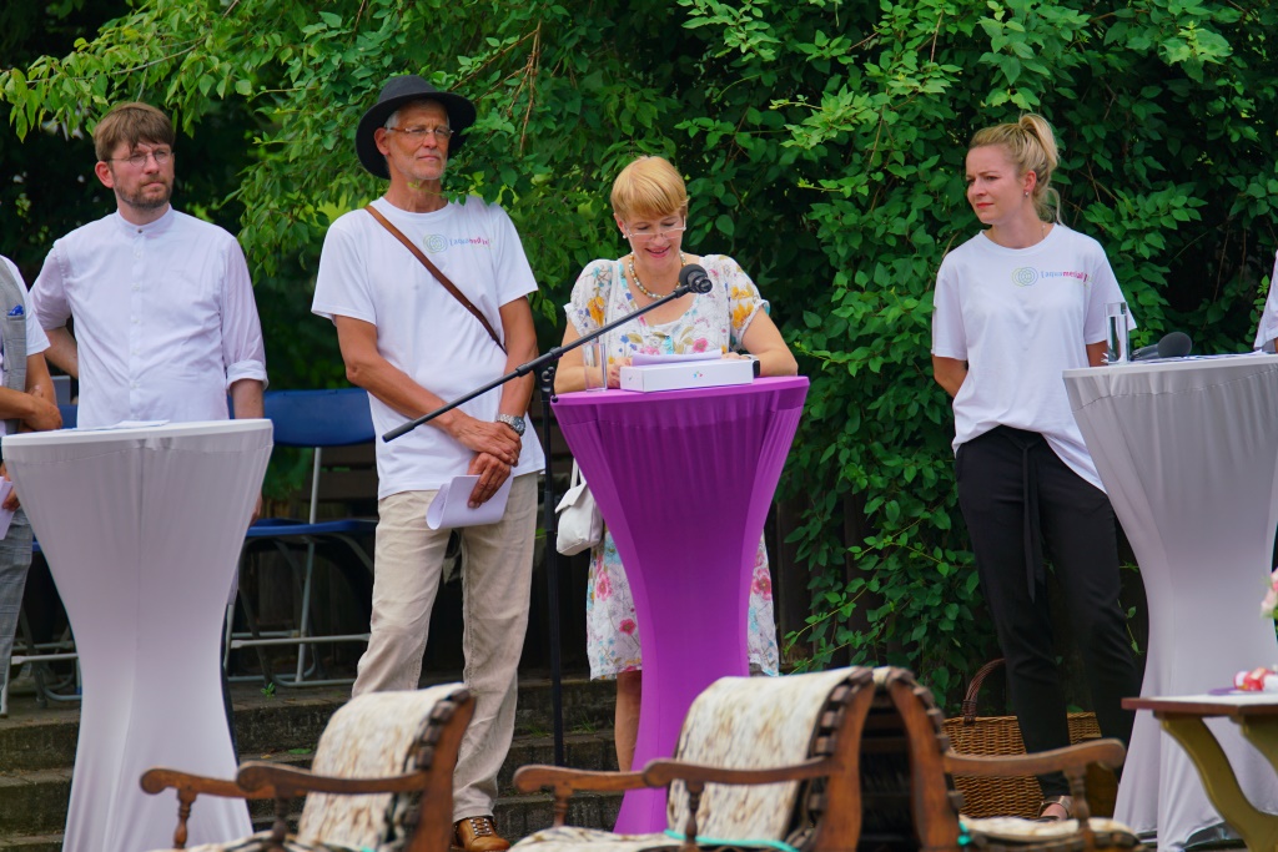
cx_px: 639
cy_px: 426
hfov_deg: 6.9
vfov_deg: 4.6
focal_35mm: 300
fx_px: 10651
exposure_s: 1/1600
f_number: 2.8
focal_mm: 200
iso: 100
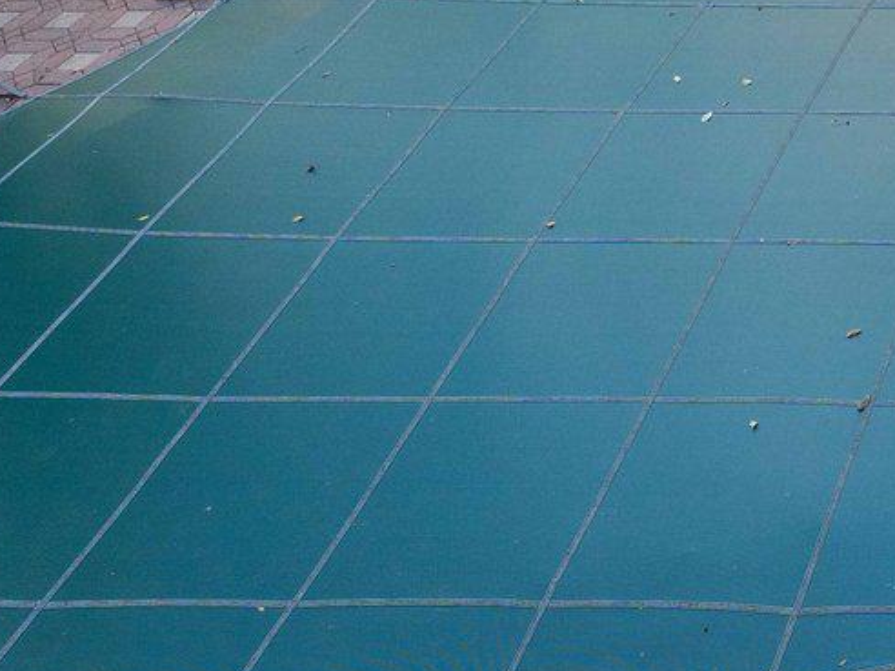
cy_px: -45
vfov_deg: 23.7
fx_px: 1510
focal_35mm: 58
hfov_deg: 23.6
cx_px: 1457
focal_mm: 14.6
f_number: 8
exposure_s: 1/250
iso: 800
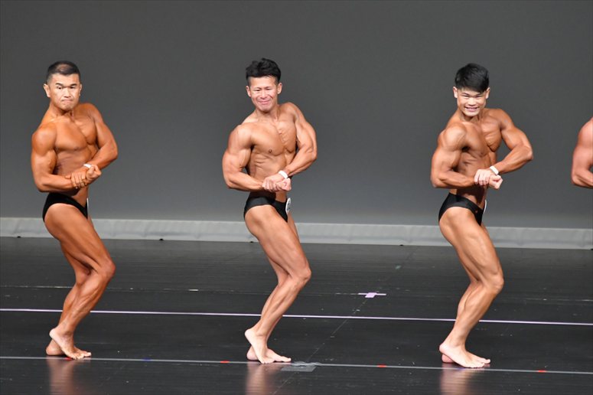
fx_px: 5186
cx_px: 296
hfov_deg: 6.5
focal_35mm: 315
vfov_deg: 4.4
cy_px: 198
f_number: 5.6
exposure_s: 1/400
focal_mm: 210
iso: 5000
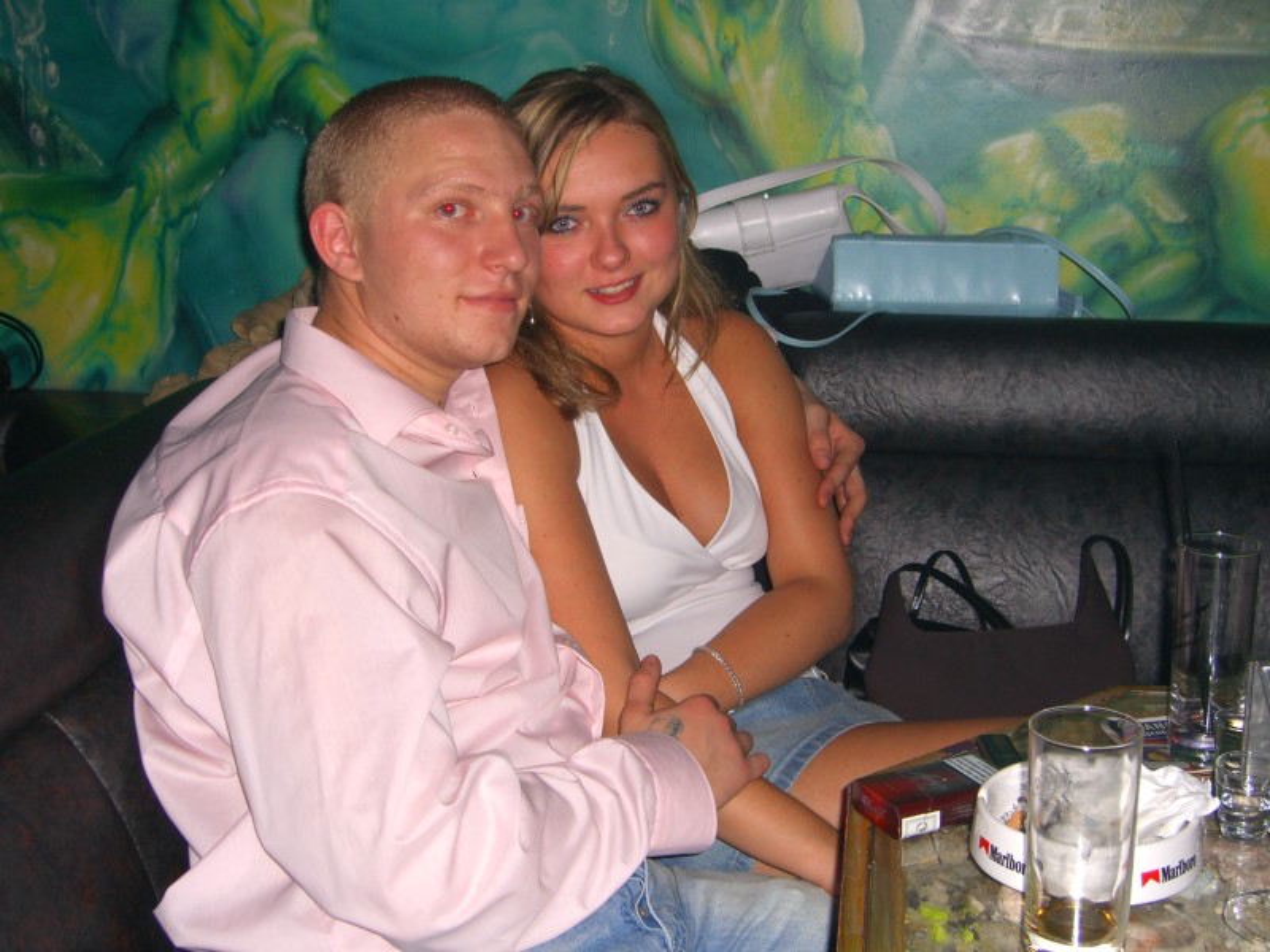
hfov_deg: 41.2
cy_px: 476
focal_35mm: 46
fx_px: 1688
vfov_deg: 31.5
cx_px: 635
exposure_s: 1/60
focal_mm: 9.5
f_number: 3.1
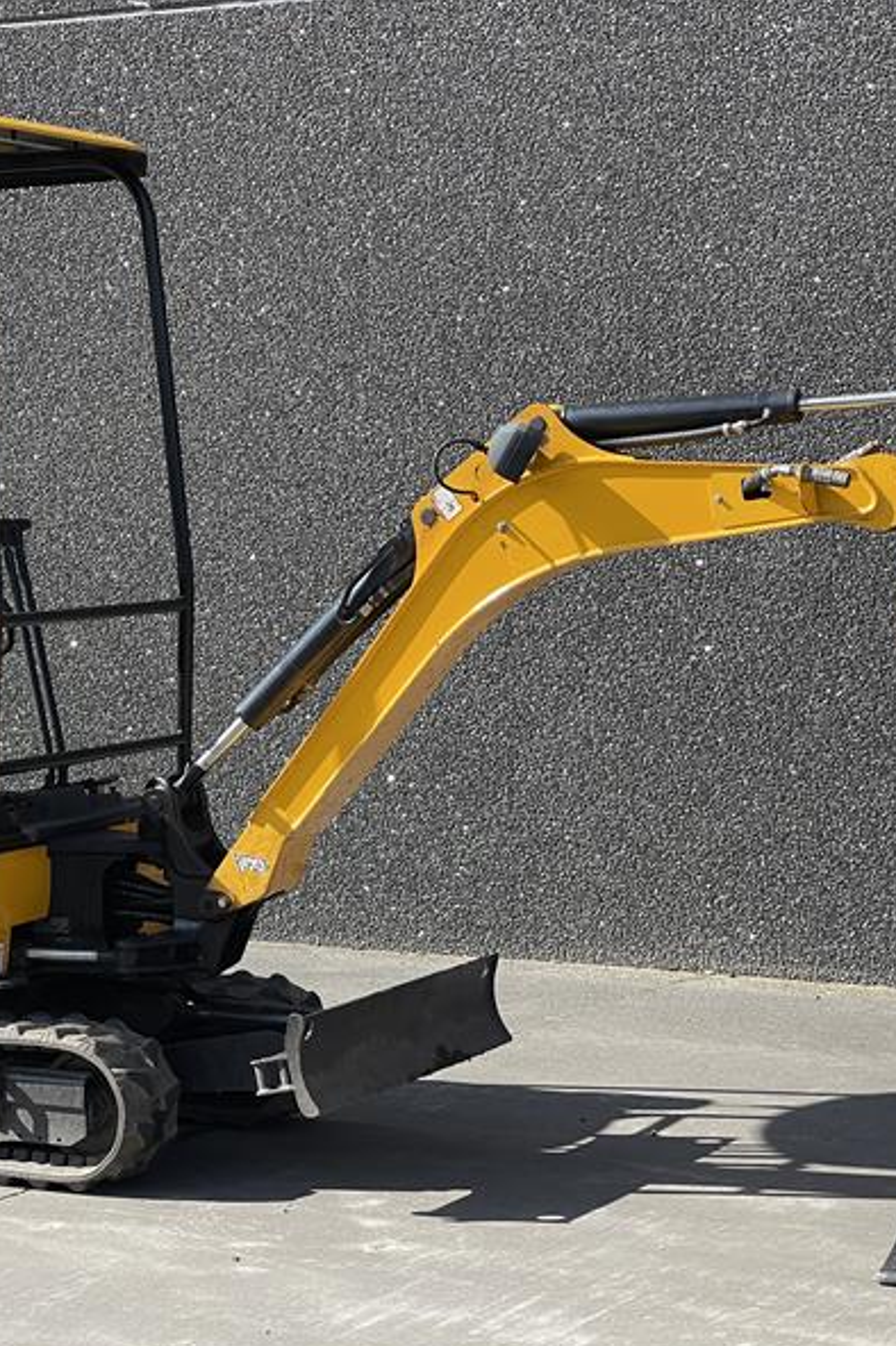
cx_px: 305
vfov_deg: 22.6
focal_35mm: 90
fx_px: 3364
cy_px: 678
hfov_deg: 15.1
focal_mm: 7.5
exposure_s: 1/415
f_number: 2.2
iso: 20
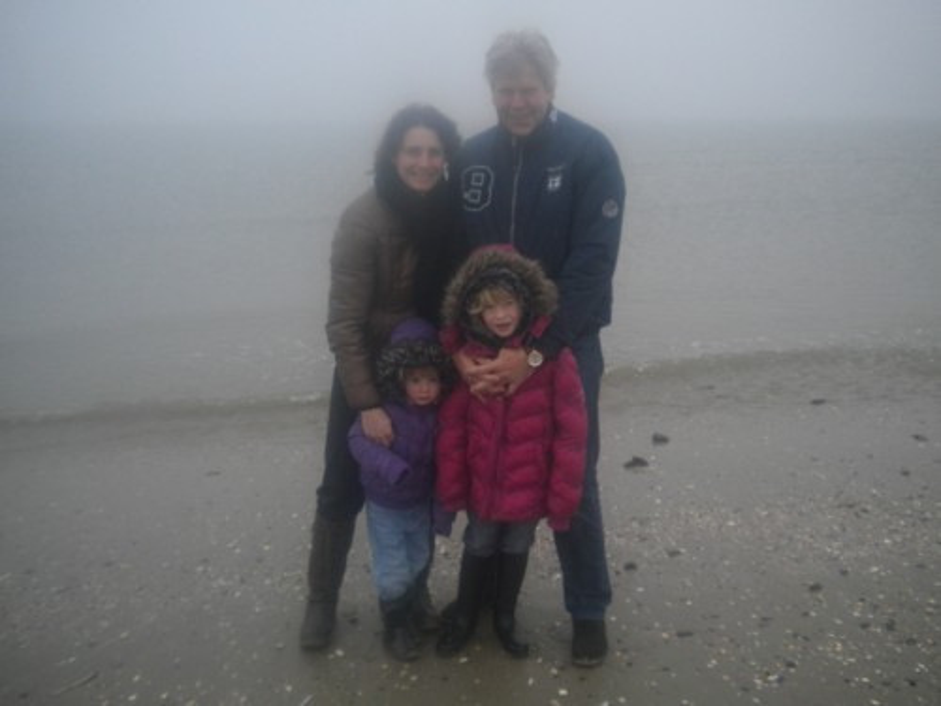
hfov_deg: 52.6
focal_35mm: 35
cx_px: 470
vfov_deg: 40.7
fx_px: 951
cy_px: 353
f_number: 3.1
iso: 229
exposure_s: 1/570
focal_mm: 6.3
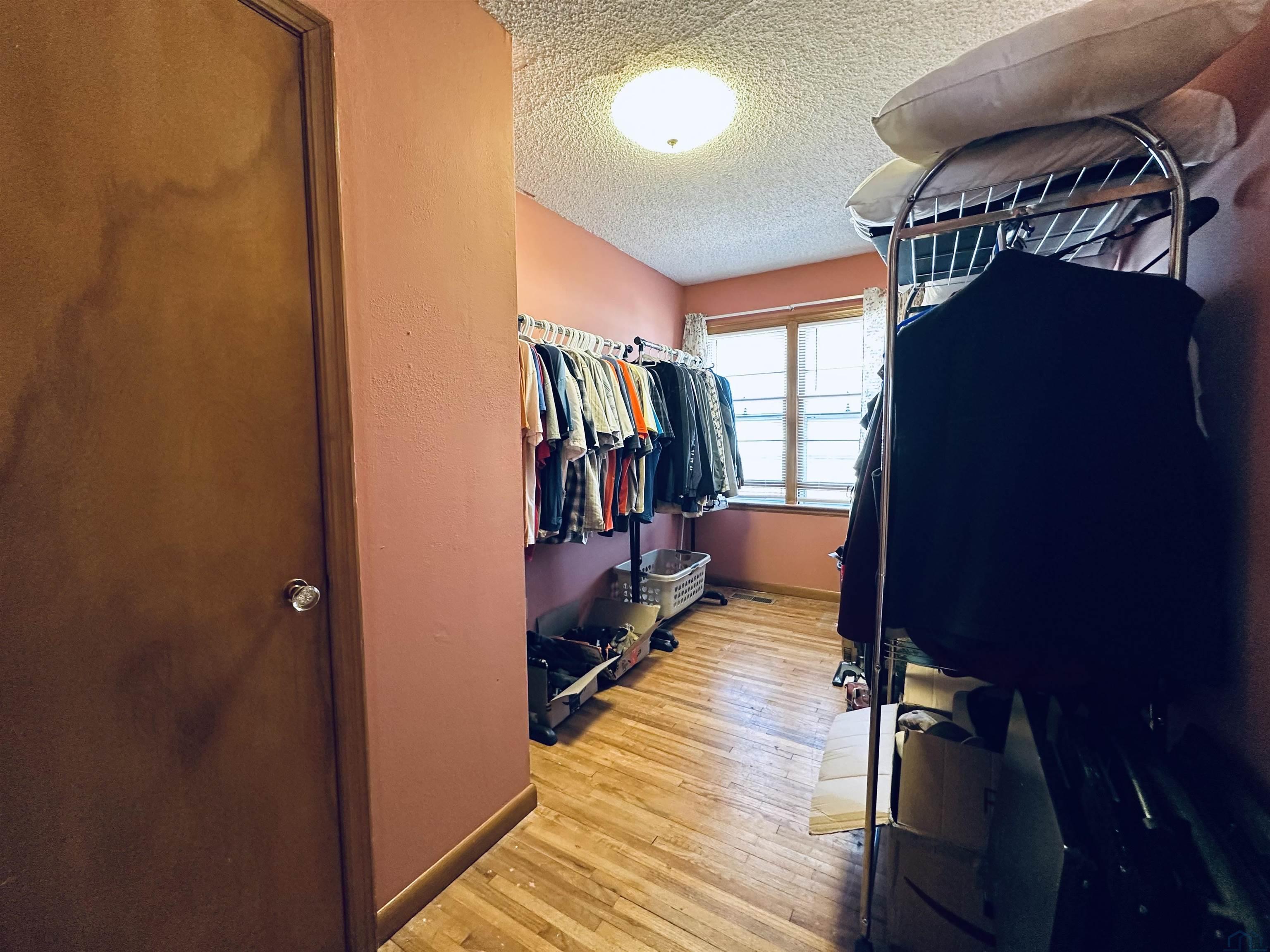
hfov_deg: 102.1
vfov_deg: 85.7
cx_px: 635
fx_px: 514
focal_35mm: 14
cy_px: 476
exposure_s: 1/60
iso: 320
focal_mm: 2.22
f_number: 2.2
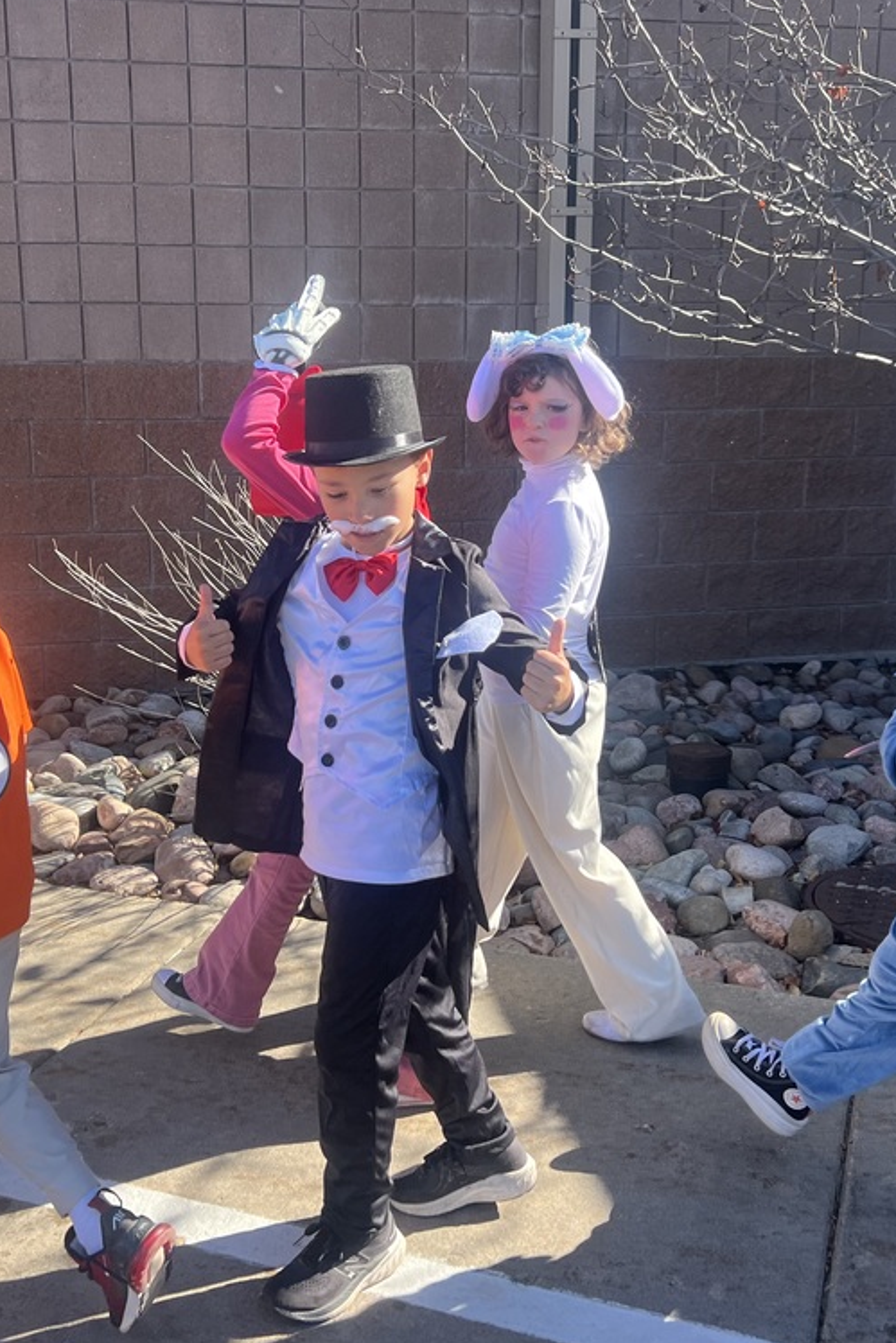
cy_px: 661
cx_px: 363
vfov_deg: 51.9
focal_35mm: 37
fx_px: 1381
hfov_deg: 35.8
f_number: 1.5
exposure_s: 1/1038
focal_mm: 5.7
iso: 50
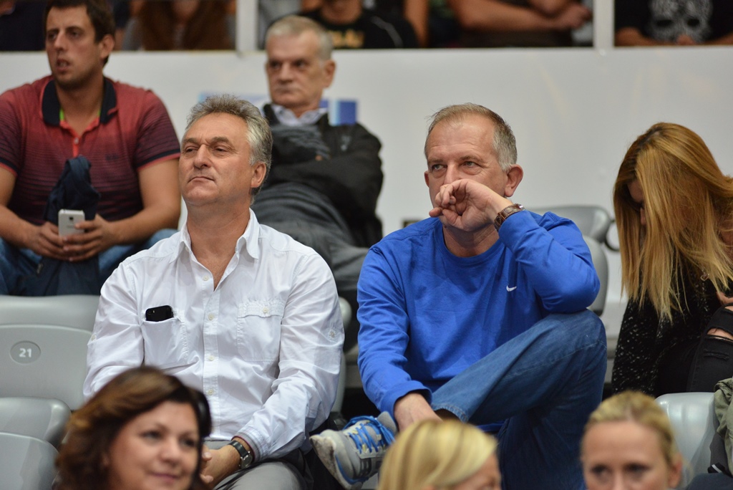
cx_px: 366
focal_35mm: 200
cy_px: 245
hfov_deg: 10.3
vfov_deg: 6.9
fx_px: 4074
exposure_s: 1/320
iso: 2500
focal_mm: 200
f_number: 3.5
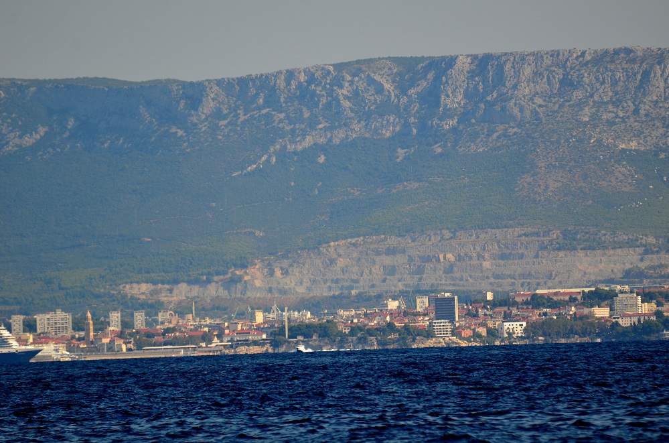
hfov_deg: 4.6
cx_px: 334
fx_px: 8343
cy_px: 222
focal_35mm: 450
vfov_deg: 3.0
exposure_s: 1/1600
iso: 400
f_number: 5.6
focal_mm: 300
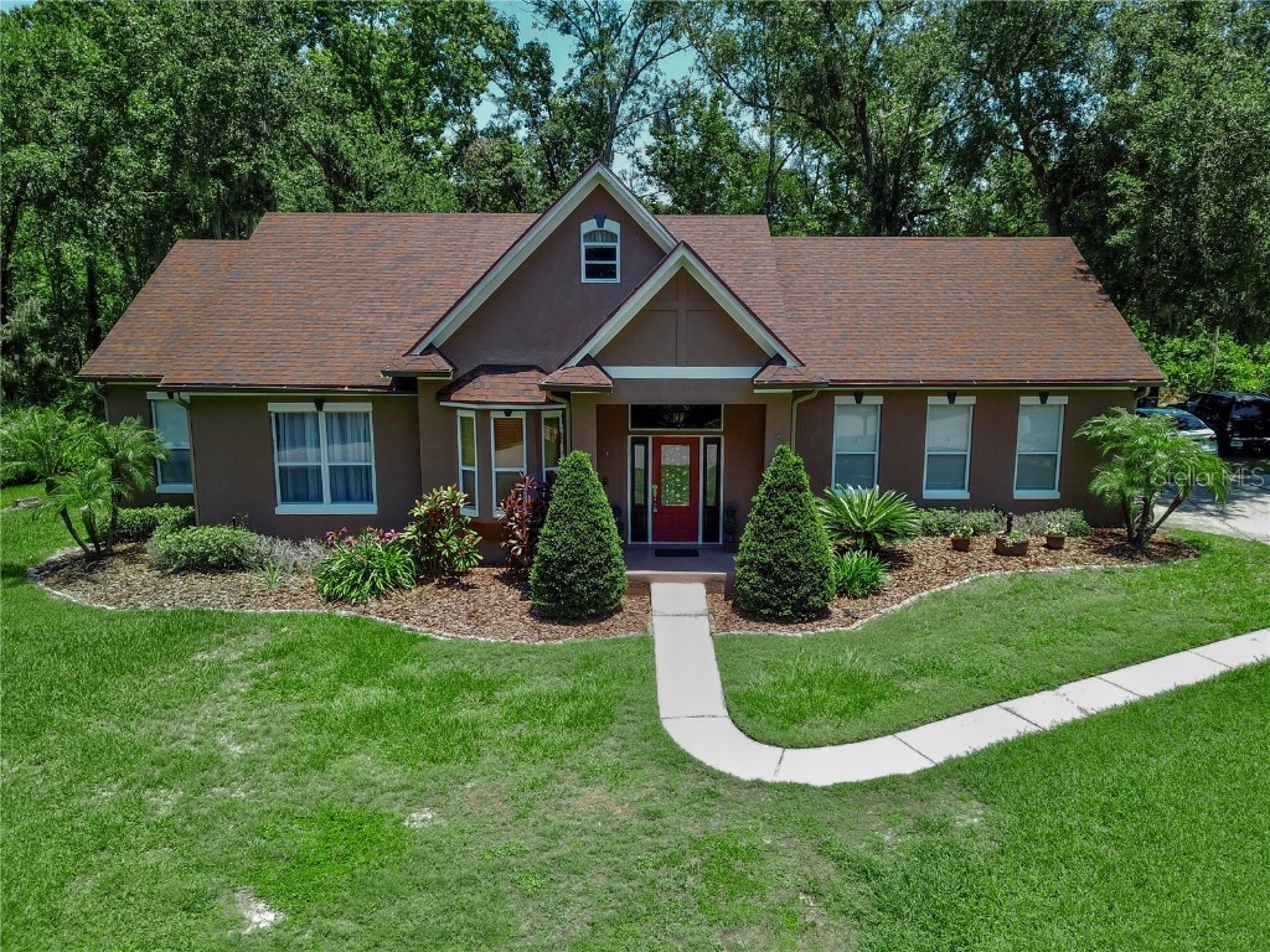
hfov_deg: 67.3
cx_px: 635
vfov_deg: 53.1
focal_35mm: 26
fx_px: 954
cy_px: 476
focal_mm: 4.73
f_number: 2.2
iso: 100
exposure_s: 1/500
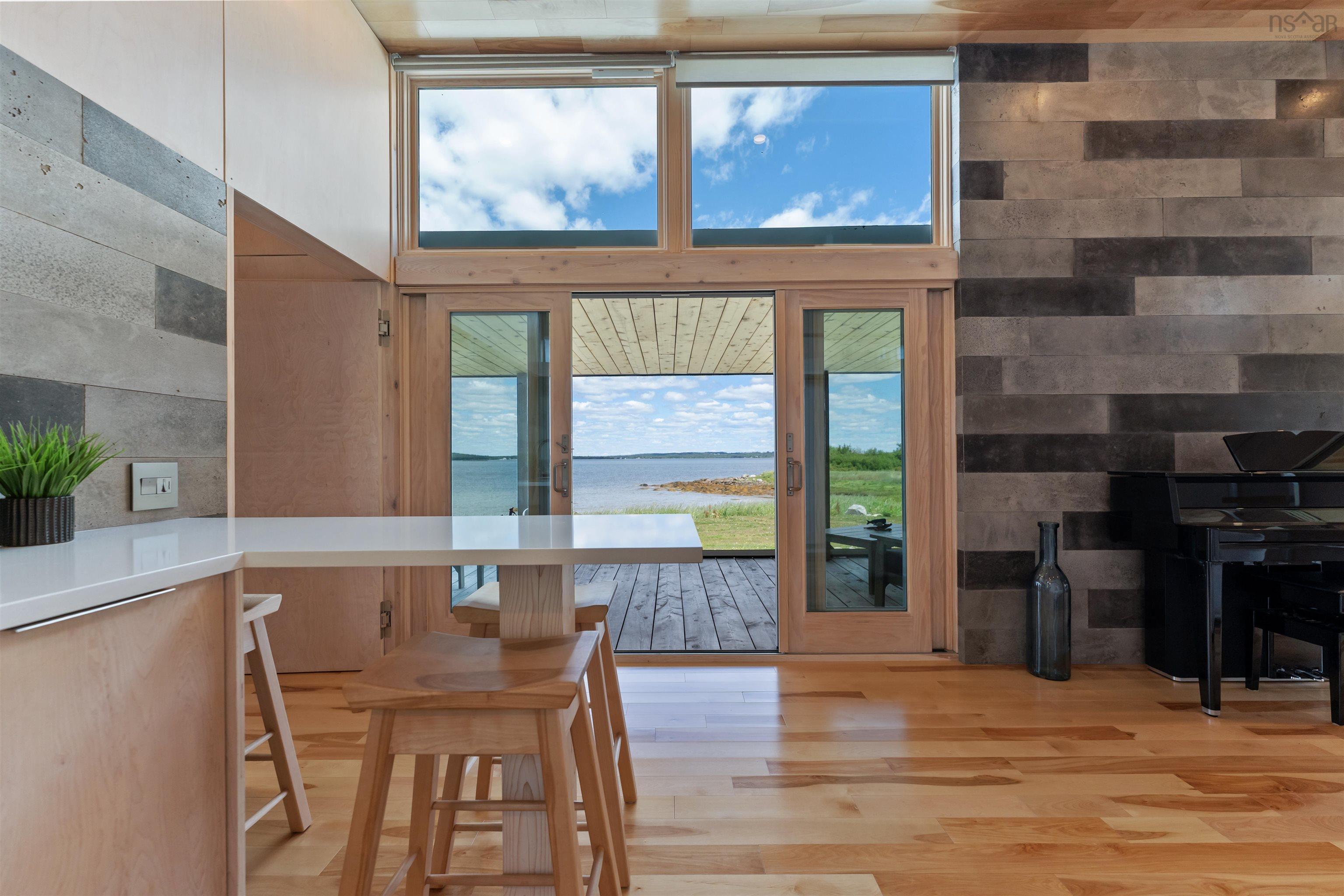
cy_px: 448
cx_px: 672
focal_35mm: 14
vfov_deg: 81.2
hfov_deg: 104.3
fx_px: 523
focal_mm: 14
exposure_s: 1/320
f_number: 4.5
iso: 1000
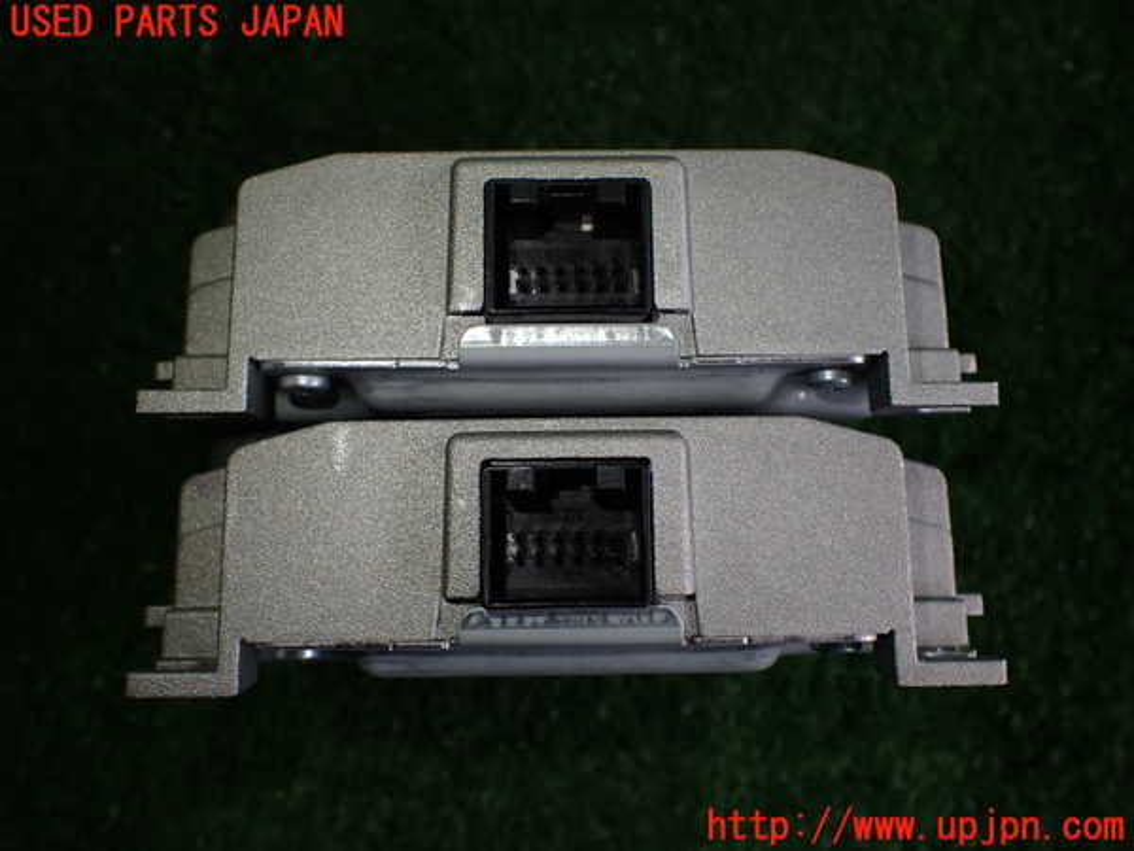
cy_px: 426
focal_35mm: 30
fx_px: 983
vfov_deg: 46.8
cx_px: 567
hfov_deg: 60.0
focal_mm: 5.4
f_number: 2.3
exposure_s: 1/125
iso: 100
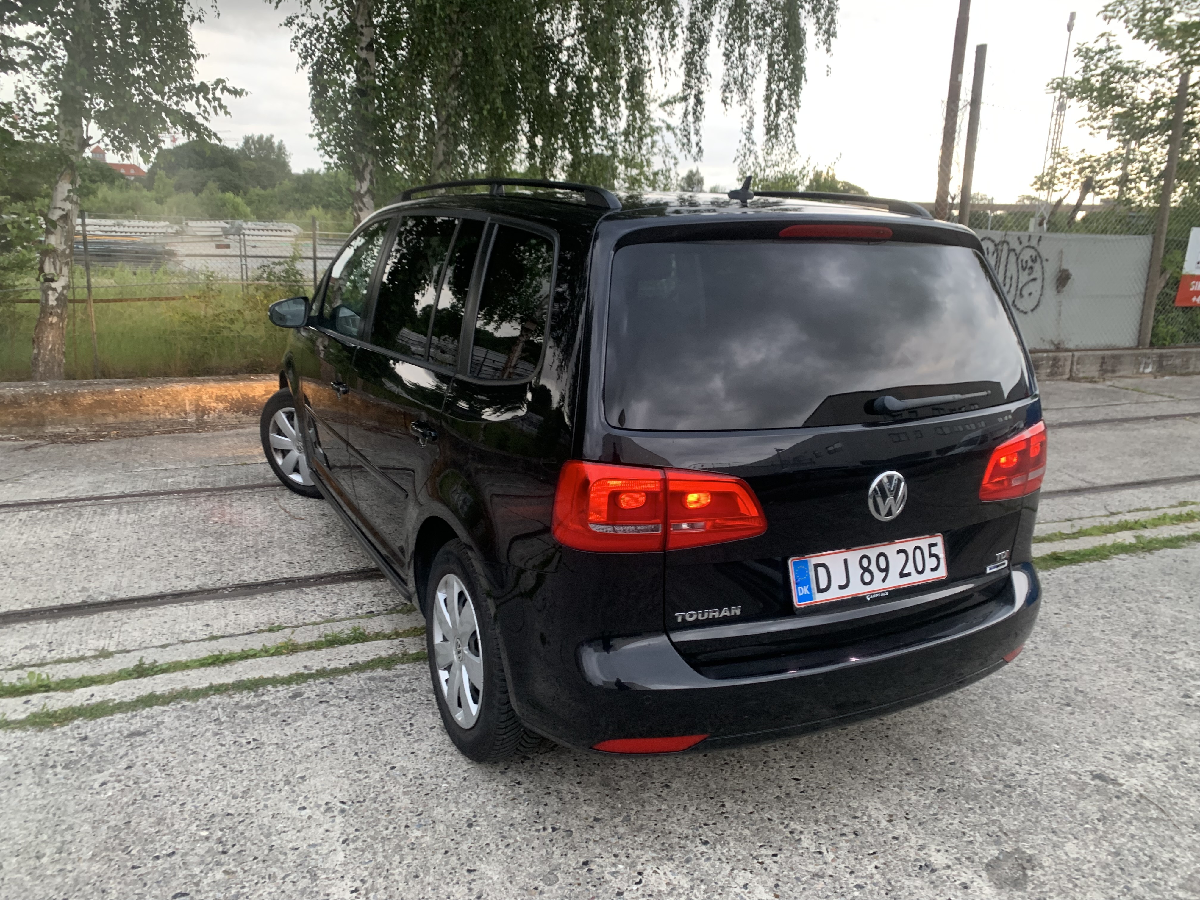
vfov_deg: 53.1
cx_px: 600
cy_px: 450
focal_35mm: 26
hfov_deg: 67.3
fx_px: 901
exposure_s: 1/60
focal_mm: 4.25
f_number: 1.8
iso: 160
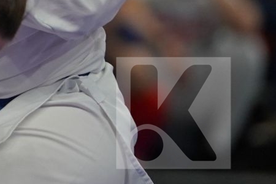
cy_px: -105
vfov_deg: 1.3
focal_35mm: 1036
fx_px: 7942
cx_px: -242
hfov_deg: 2.0
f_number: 2.8
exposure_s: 1/1000
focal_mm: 173
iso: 1000
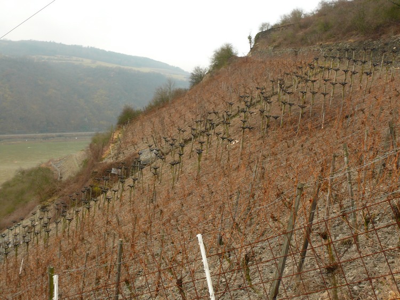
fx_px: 404
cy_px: 150
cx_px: 200
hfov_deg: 52.6
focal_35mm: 35
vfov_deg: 40.7
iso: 100
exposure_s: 1/10
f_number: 11
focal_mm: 7.4
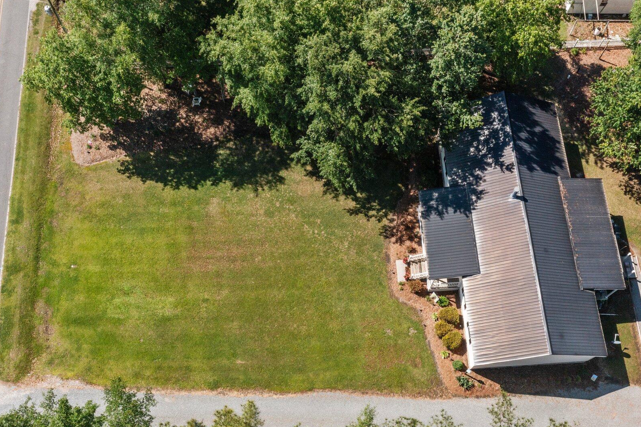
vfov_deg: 36.6
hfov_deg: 53.1
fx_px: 641
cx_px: 344
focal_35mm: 36
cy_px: 273
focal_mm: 10.26
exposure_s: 1/320
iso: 100
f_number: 7.1
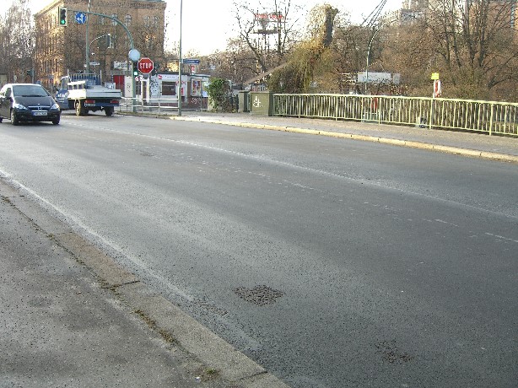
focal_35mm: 38
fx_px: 568
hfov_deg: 49.0
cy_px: 194
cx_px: 259
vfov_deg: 37.7
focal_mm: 7.9
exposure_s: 1/125
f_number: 2.8
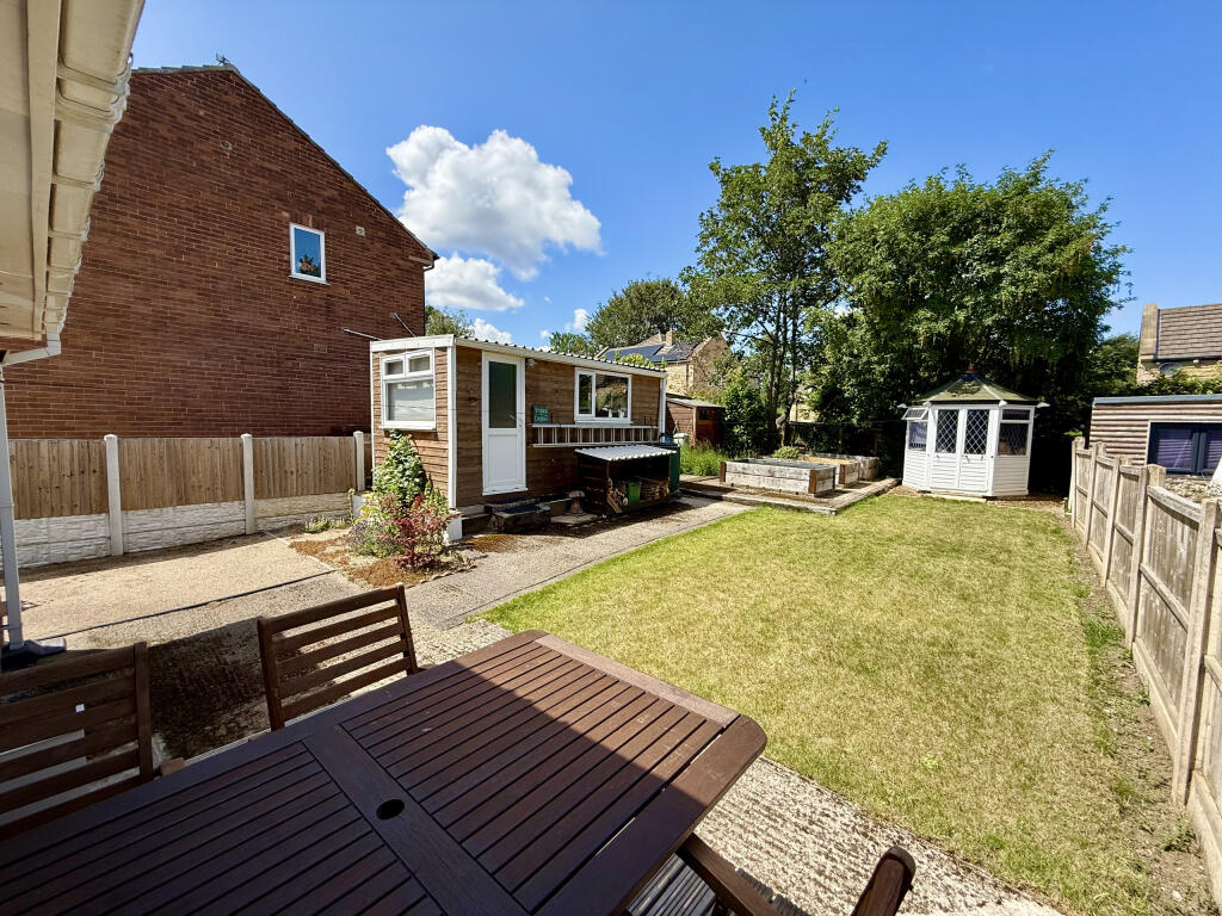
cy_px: 458
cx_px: 611
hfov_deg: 102.1
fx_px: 494
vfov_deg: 85.7
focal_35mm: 14
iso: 50
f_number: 2.2
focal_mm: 2.22
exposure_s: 1/1211
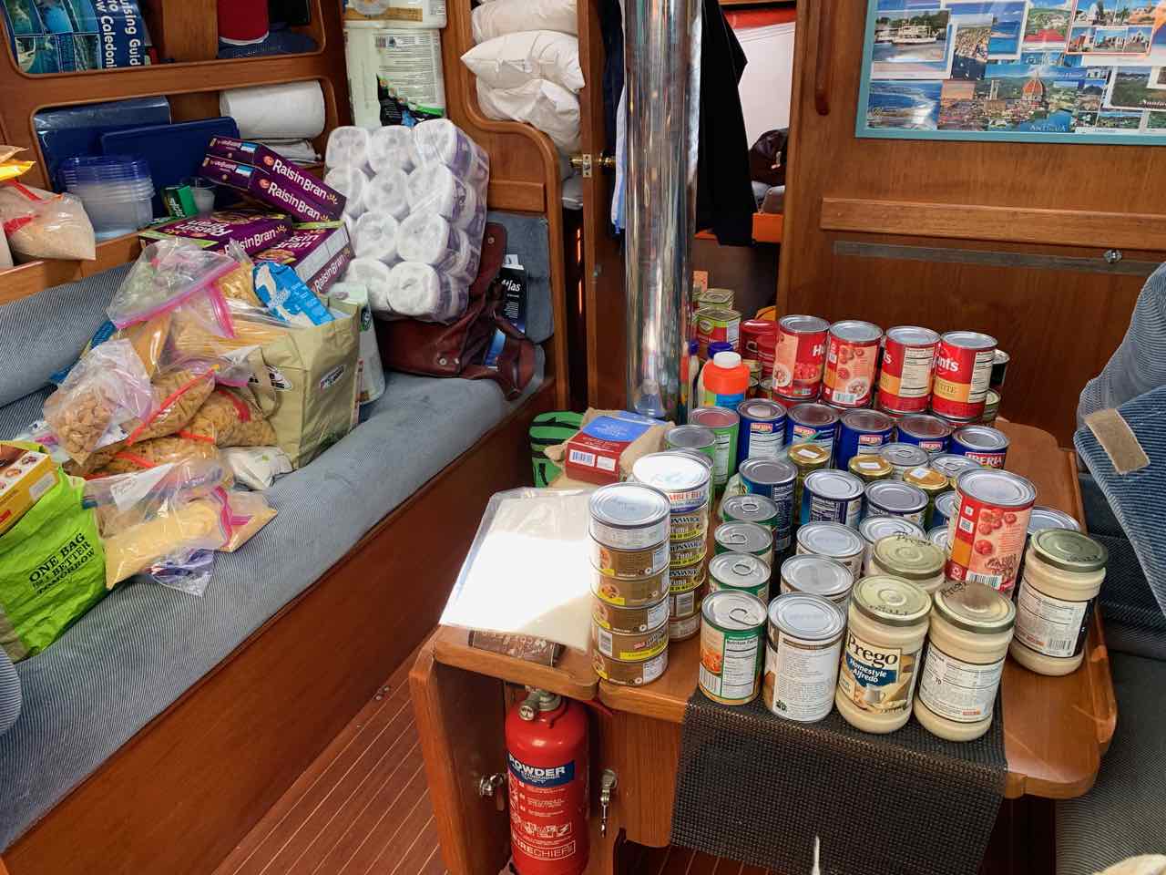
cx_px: 583
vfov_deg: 53.1
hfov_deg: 67.3
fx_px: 876
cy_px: 438
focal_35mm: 26
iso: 100
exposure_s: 1/98
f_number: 1.8
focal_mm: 4.25
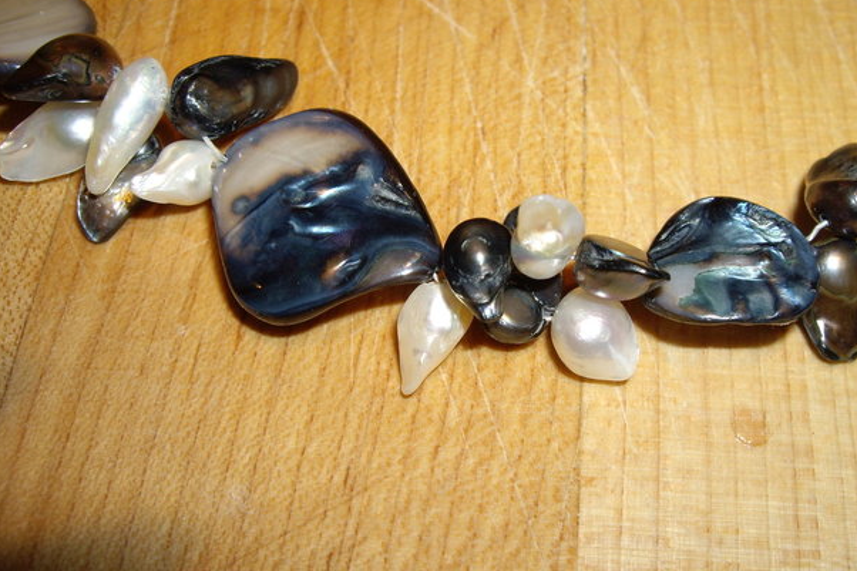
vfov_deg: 31.9
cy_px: 275
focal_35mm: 42
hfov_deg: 46.4
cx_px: 450
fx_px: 999
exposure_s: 1/40
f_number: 4.3
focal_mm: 6.2
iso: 50
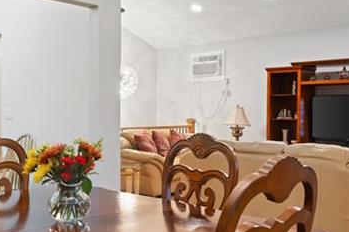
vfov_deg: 28.6
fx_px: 455
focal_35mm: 47
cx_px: 179
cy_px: 114
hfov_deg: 41.9
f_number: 8
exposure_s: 1/1.67
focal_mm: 16
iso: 400
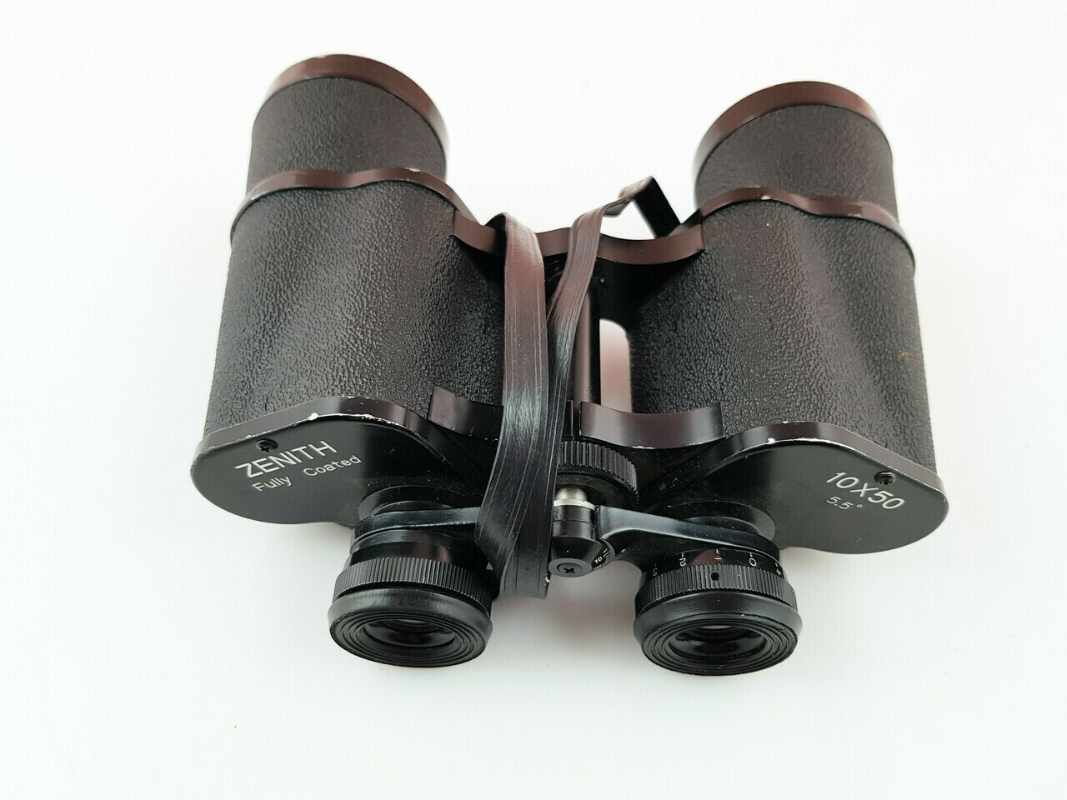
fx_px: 801
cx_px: 534
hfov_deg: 67.3
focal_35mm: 26
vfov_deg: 53.1
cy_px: 400
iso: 50
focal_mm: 4.2
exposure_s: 1/50
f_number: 1.7
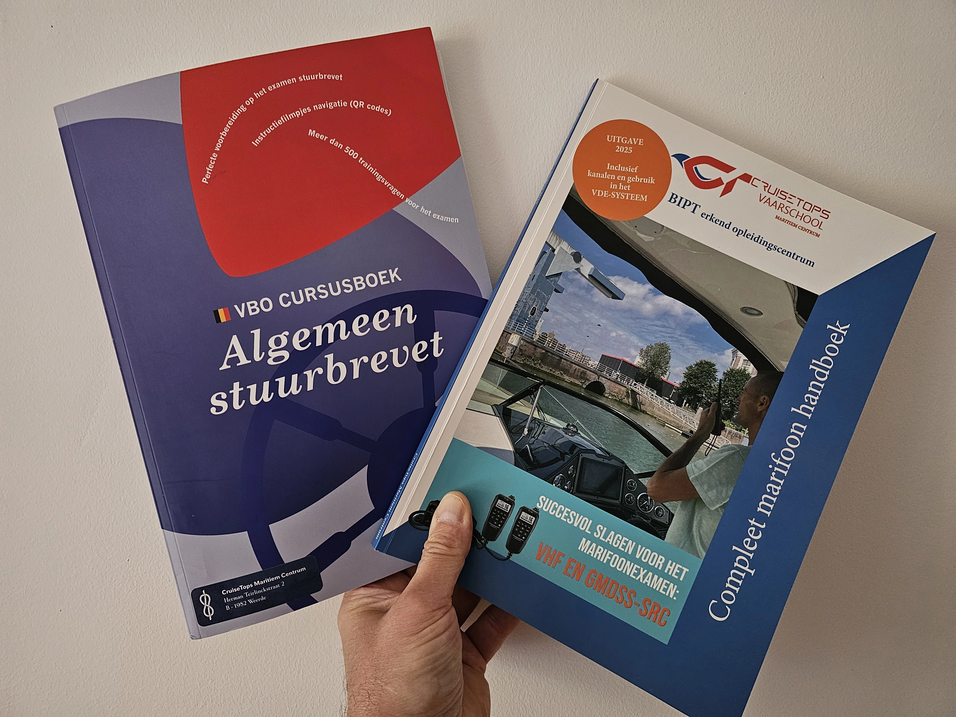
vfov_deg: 58.9
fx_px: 635
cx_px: 478
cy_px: 358
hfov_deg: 73.9
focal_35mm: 23
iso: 800
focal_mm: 6.3
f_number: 1.7
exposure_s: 1/25
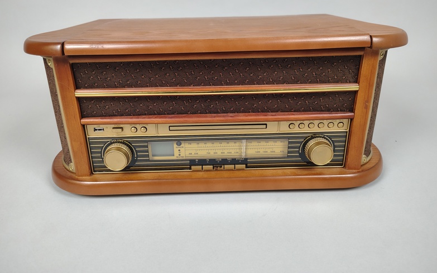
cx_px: 214
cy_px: 107
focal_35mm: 26
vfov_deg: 47.3
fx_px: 310
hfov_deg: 70.4
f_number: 1.8
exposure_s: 1/100
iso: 431
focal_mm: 5.56
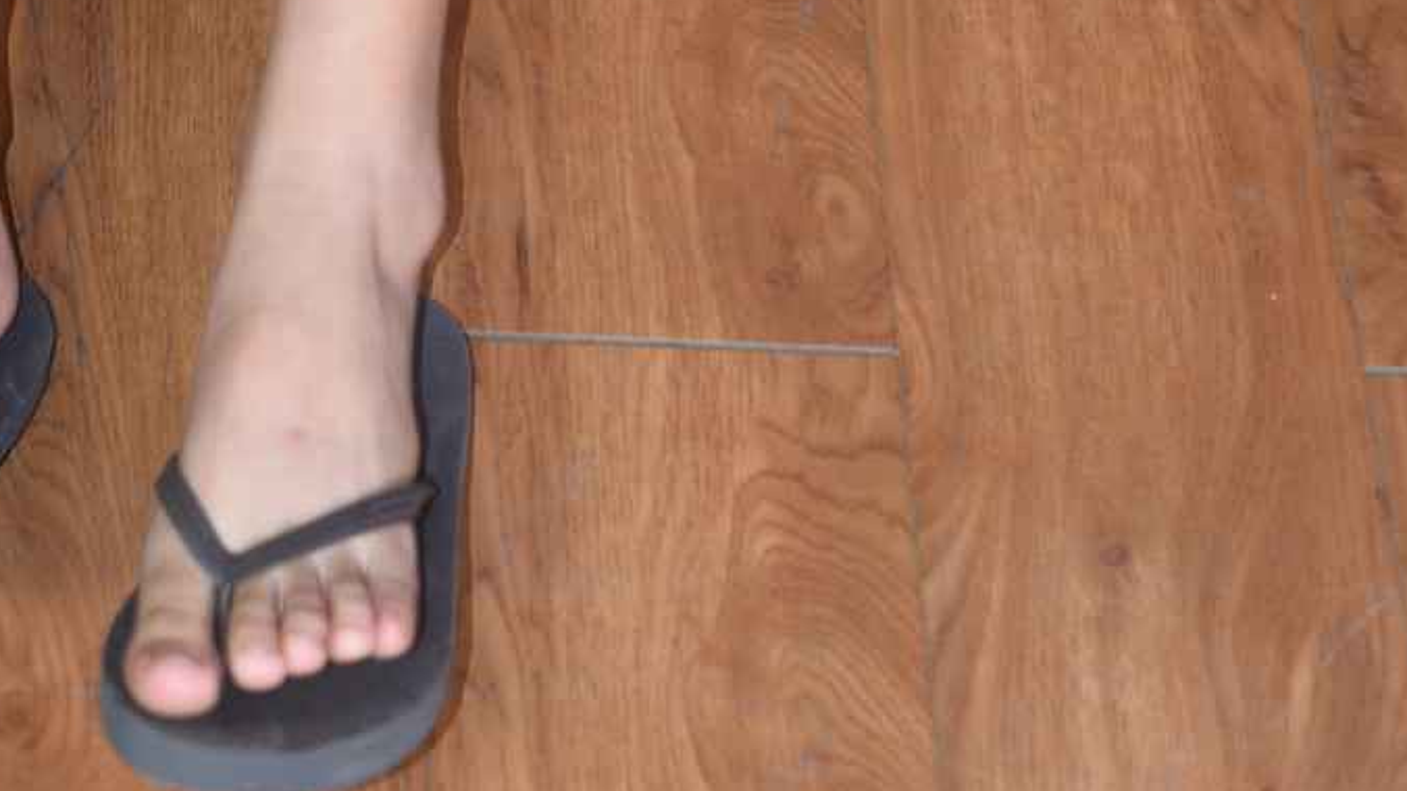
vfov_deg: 8.7
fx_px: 4551
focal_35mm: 122
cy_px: -1292
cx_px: 329
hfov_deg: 17.5
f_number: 5.6
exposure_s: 1/80
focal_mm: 35
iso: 500
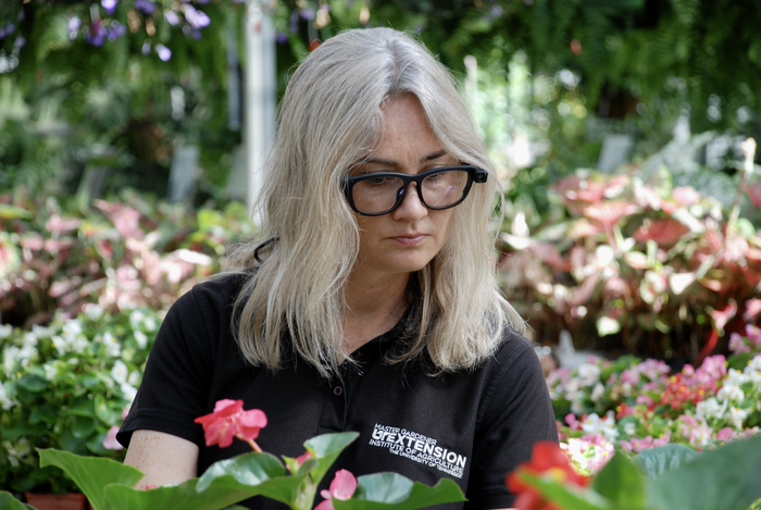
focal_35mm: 158
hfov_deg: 13.0
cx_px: 380
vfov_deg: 8.7
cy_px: 255
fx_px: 3334
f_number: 5.6
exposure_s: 1/125
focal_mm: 105
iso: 320
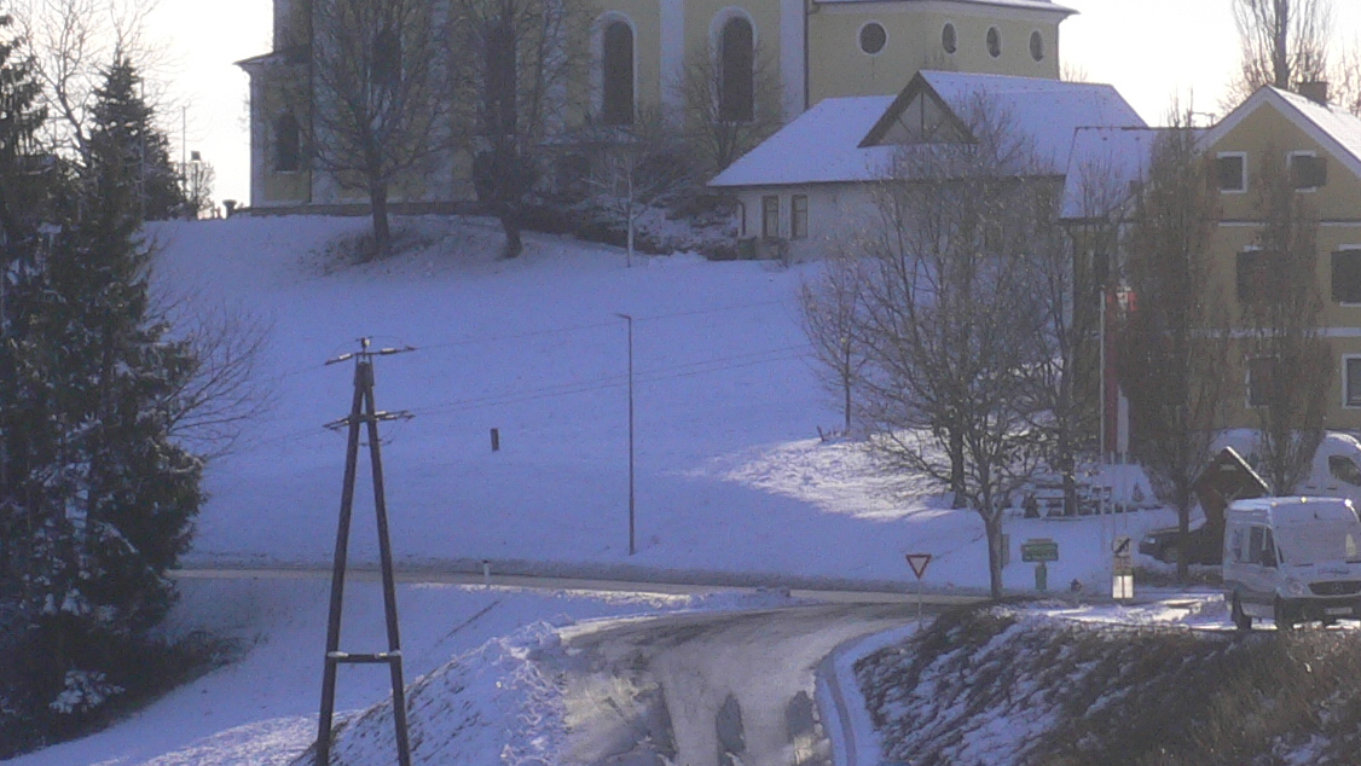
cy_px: 168
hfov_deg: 8.3
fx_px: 9385
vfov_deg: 4.7
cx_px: 399
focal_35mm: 260
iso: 80
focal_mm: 17.4
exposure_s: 1/500
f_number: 5
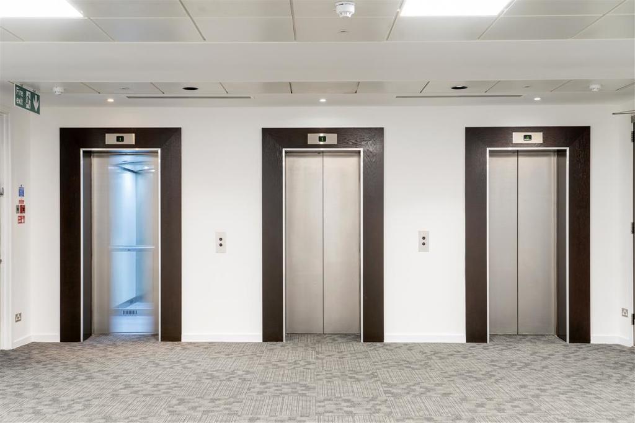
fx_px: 653
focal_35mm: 37
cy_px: 212
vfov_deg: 36.0
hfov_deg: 51.9
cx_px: 318
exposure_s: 1/2
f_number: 9
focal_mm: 37
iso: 250
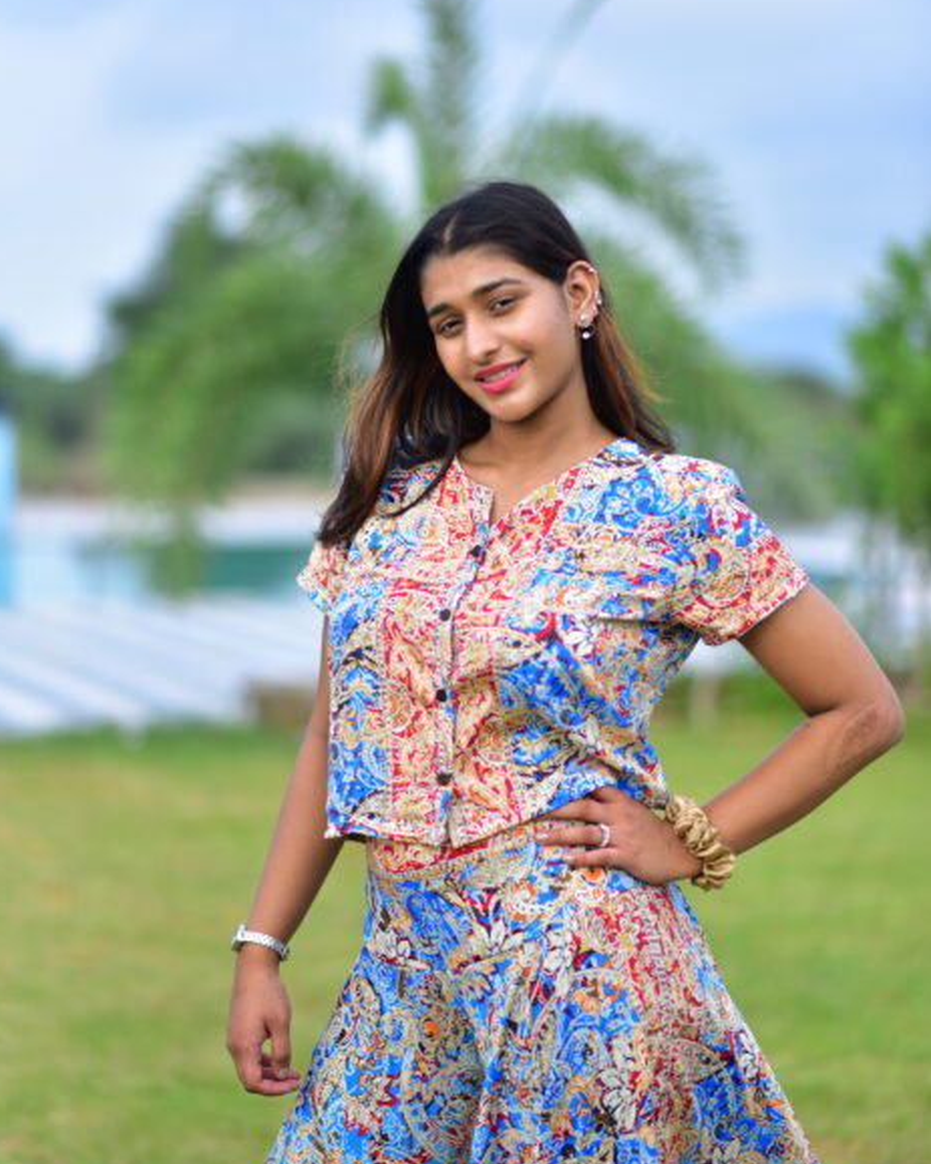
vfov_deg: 19.8
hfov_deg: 15.9
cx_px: 462
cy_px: 549
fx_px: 3342
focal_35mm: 97
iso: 320
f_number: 1.8
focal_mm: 85
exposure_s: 1/2500
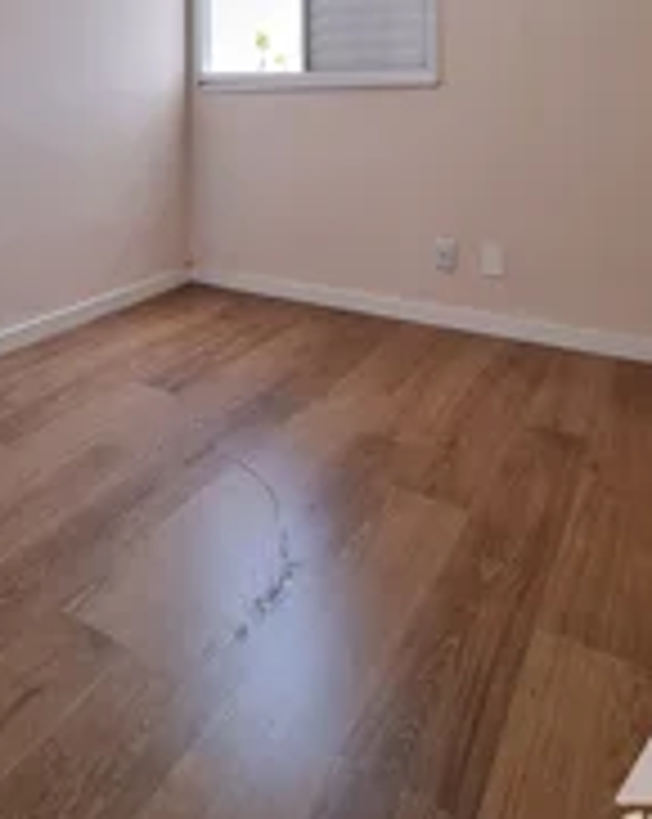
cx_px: 261
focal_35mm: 27
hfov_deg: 52.7
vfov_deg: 55.3
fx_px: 653
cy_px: 76
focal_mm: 2.2
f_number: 2.2
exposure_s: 1/60
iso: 100
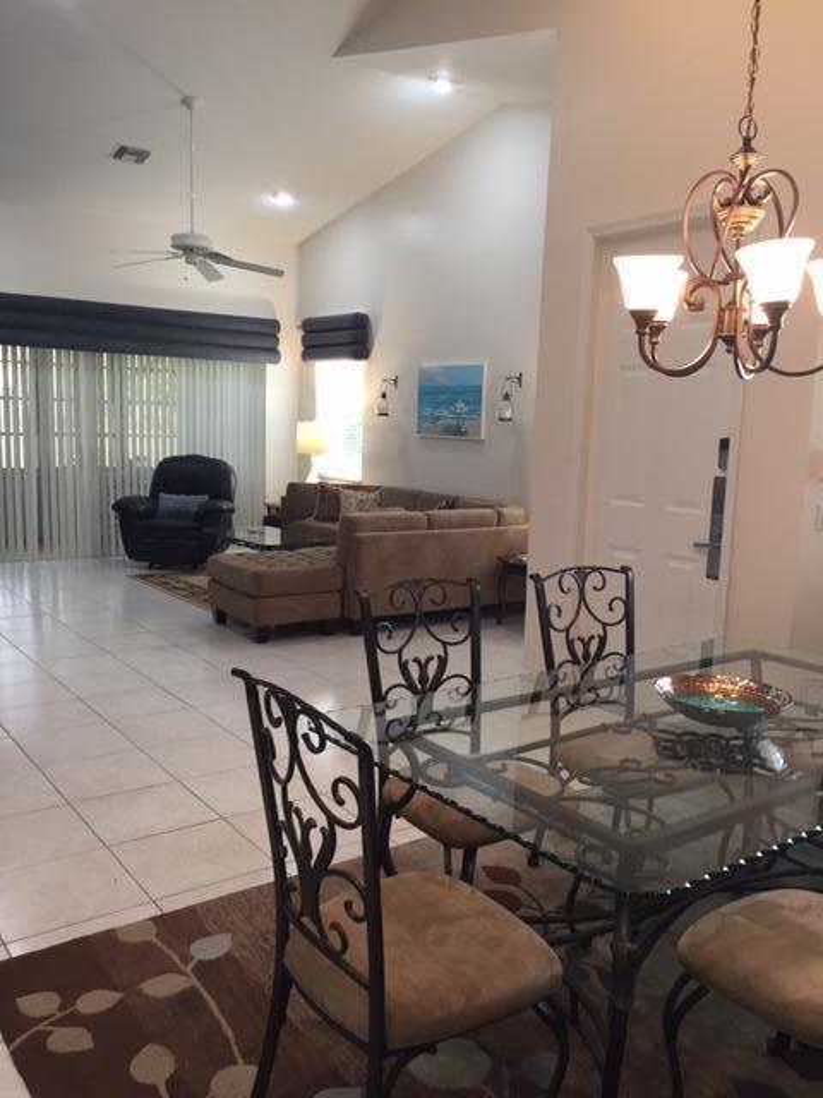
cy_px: 549
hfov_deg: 48.2
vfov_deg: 61.7
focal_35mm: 29
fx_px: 919
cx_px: 412
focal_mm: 4.15
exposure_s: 1/30
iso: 80
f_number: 2.2
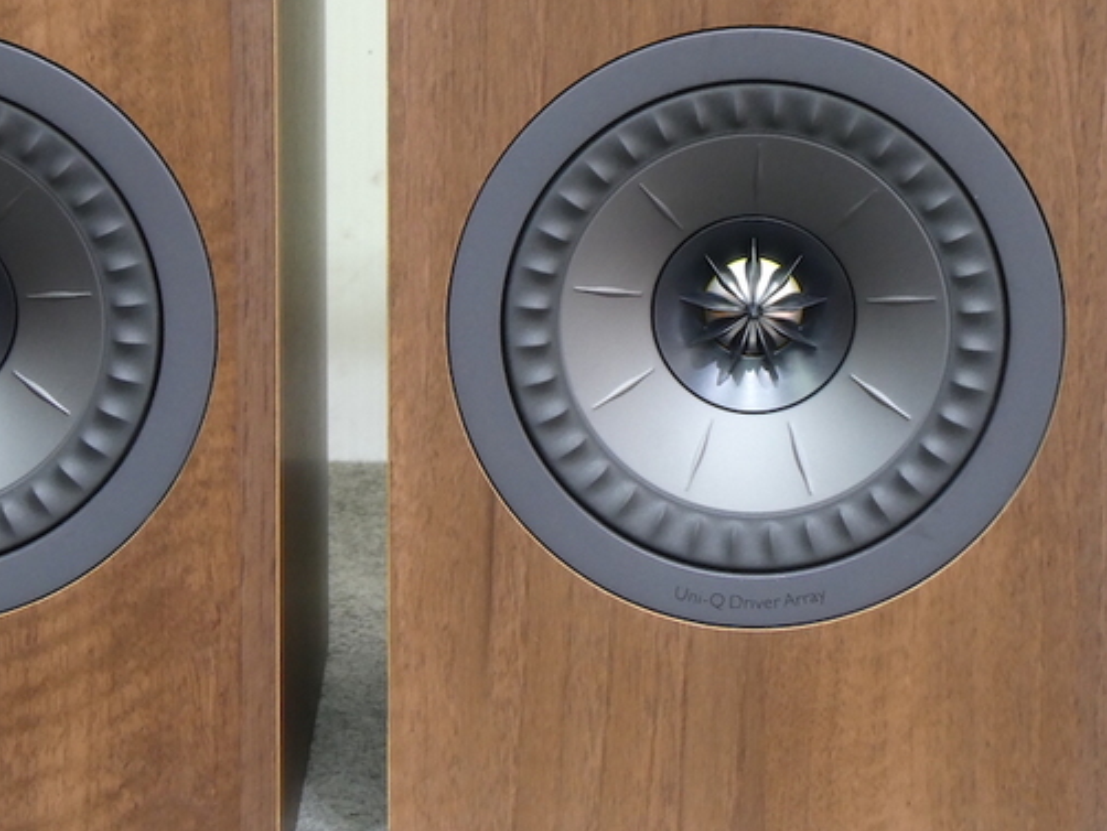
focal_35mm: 258
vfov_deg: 5.8
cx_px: 307
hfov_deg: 7.7
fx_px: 8255
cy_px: 271
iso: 200
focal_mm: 24.2
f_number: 5.3
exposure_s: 1/4
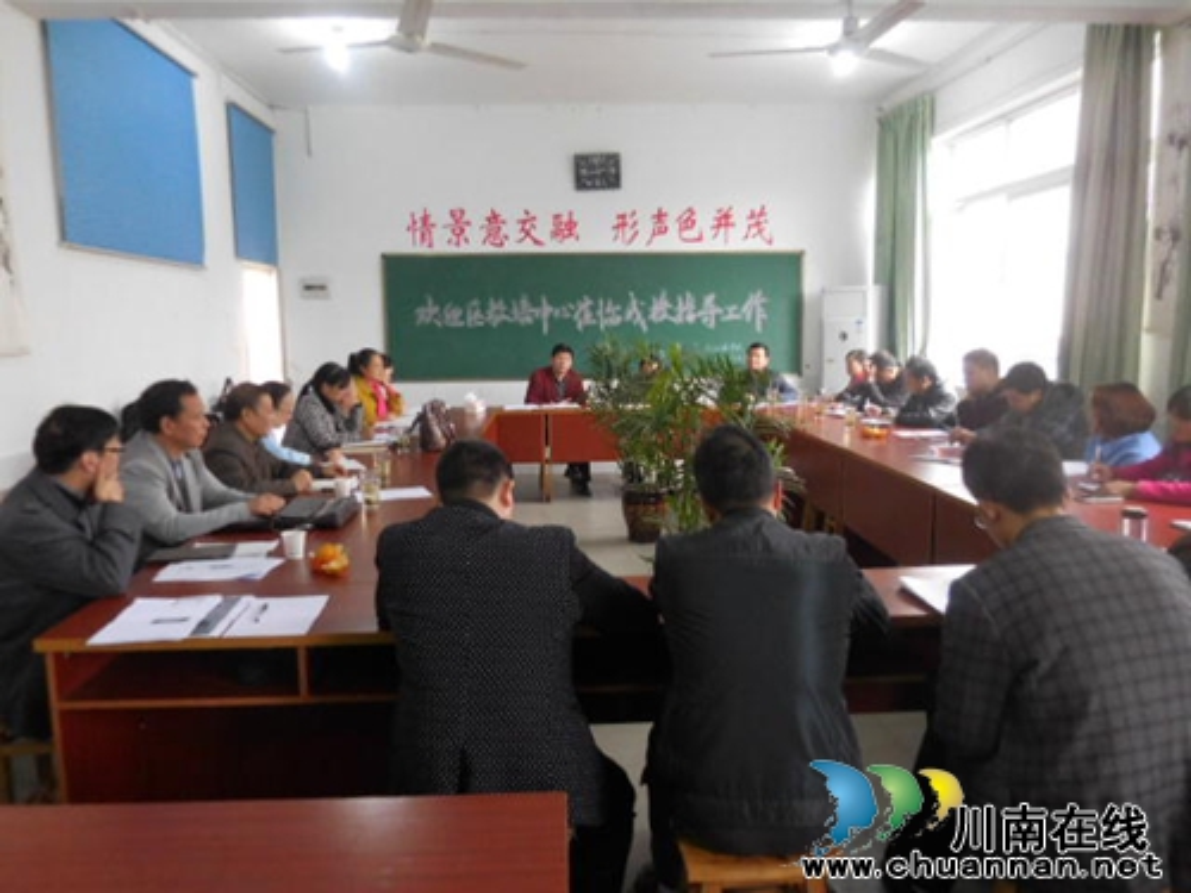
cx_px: 596
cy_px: 446
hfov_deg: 69.4
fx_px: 860
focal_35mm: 25
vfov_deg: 54.9
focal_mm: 4.5
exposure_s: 1/30
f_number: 3.3
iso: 400
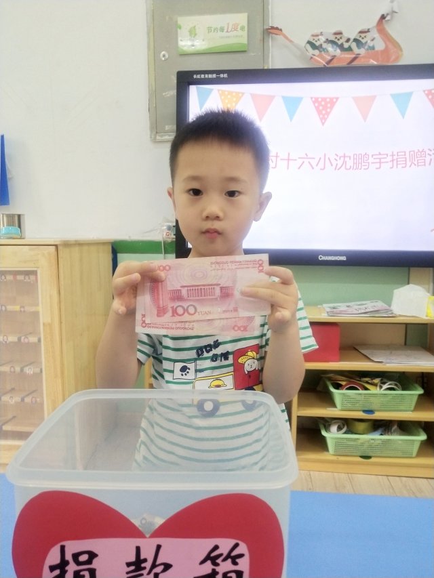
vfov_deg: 60.0
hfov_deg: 46.8
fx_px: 501
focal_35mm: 30
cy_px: 289
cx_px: 217
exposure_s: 1/50
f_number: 1.8
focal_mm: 3.95
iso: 329
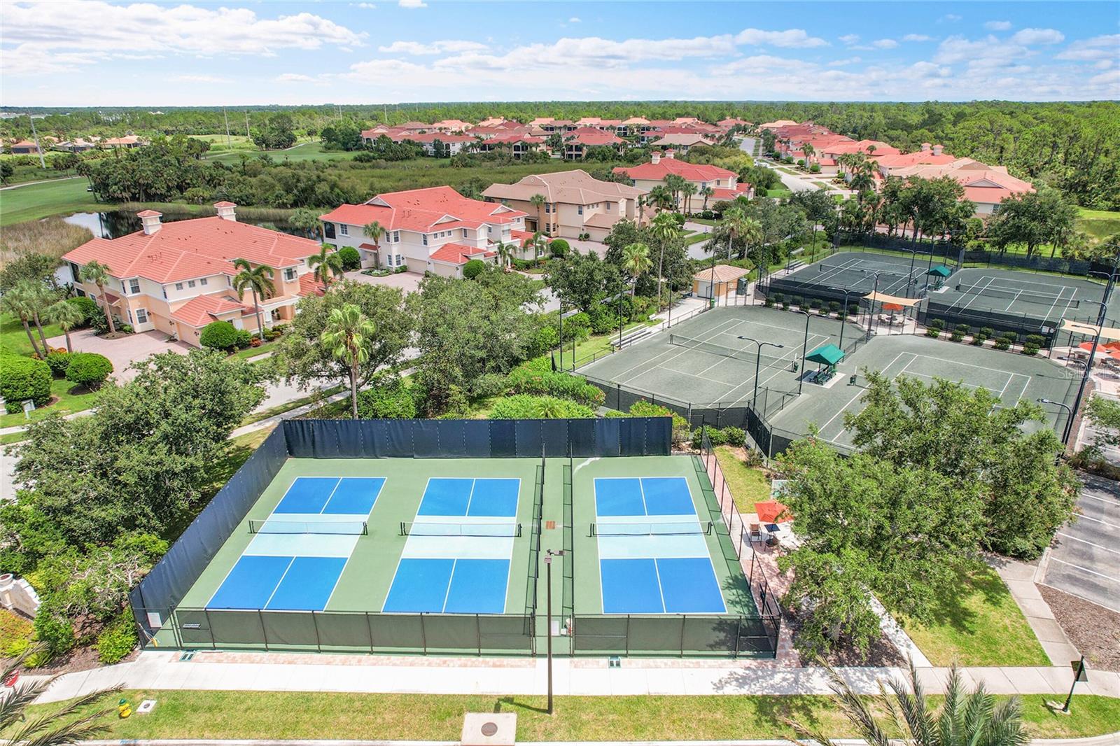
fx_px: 684
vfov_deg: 57.2
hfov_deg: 78.6
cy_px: 373
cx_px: 560
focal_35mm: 22
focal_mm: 8.38
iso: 100
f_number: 2.8
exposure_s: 1/2000
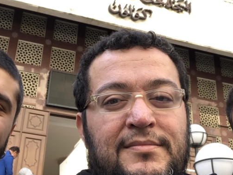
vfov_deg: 22.5
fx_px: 438
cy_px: 58
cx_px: 129
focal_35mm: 65
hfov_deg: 29.8
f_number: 2.2
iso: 32
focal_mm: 2.87
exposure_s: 1/100
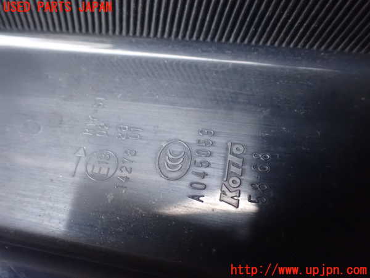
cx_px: 185
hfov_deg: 60.0
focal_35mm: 30
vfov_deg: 46.8
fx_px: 321
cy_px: 139
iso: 1600
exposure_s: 1/25
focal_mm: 5.4
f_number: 2.3
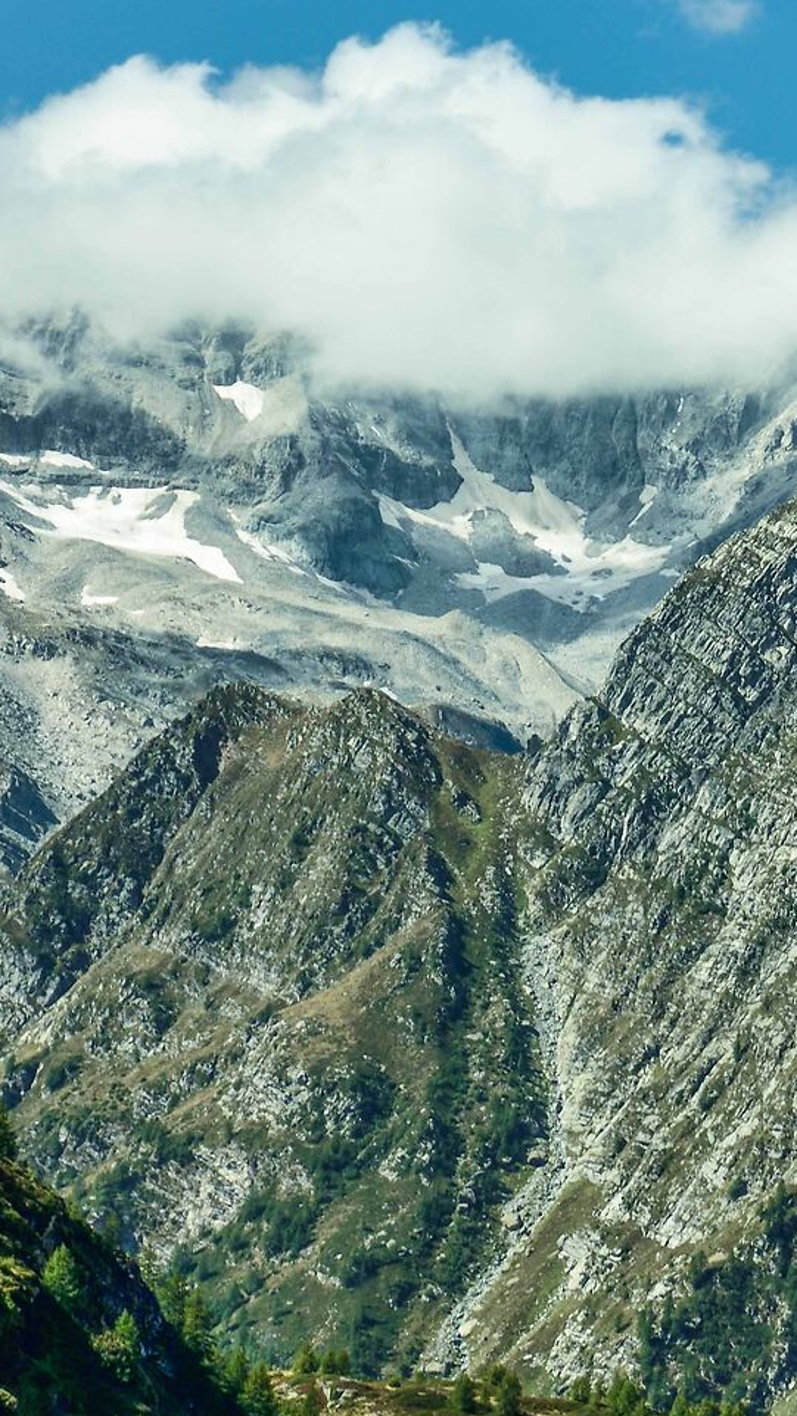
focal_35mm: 183
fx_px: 6877
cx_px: 1722
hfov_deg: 6.4
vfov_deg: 11.7
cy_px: 403
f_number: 11
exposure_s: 1/100
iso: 100
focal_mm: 70
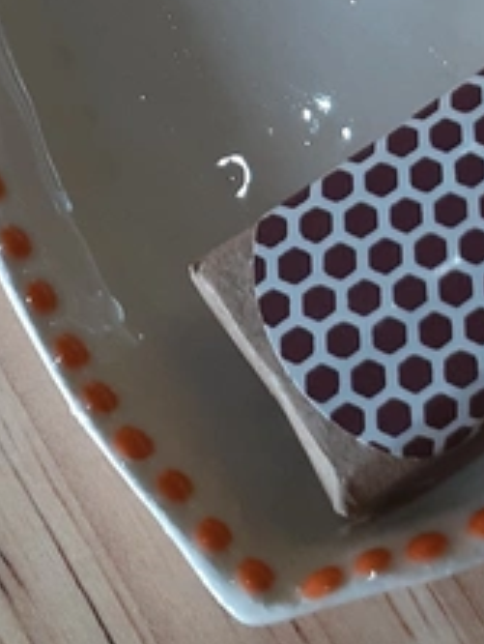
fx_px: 1991
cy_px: -46
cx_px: 580
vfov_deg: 17.8
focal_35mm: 107
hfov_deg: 13.5
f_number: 1.9
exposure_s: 1/100
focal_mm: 3.6
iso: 80
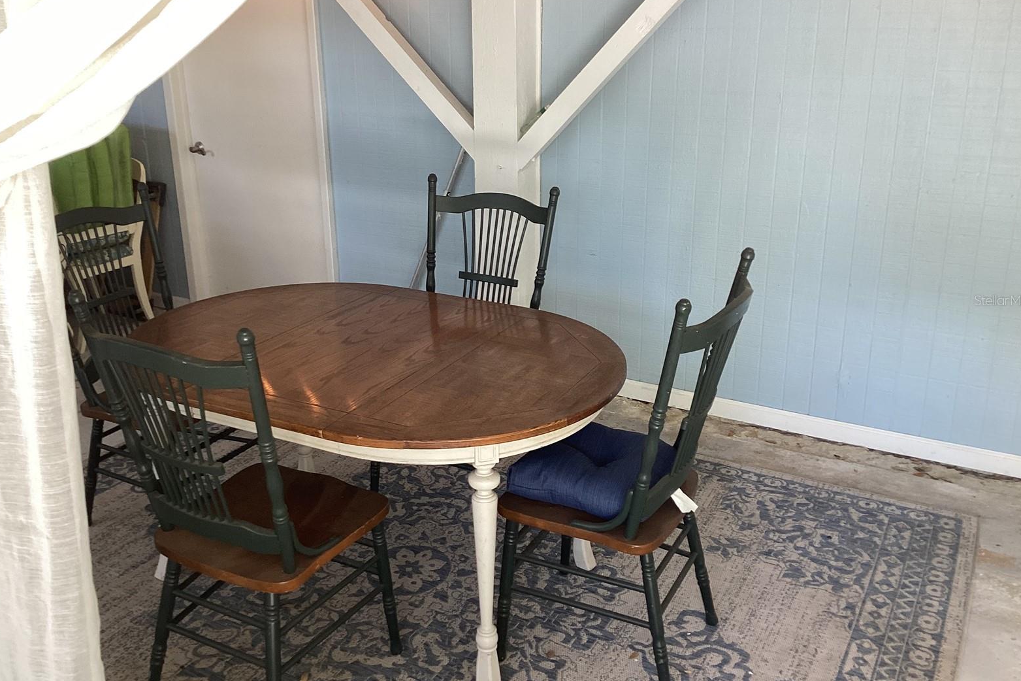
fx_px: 936
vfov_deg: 39.9
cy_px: 300
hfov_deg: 57.2
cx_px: 513
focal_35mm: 33
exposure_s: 1/50
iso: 64
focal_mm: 3.3
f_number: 2.4
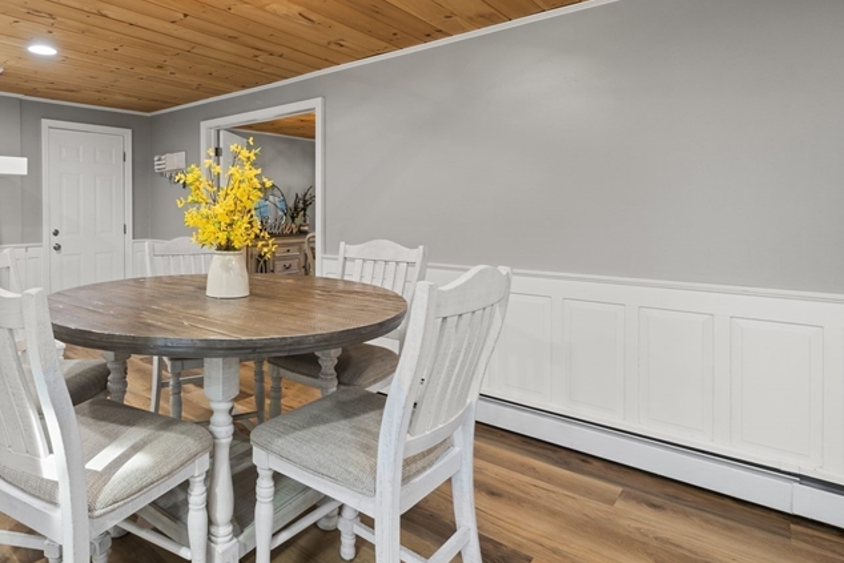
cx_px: 264
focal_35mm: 21
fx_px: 492
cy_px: 214
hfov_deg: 77.8
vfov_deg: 58.8
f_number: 7.1
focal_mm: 13
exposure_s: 1/6
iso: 320
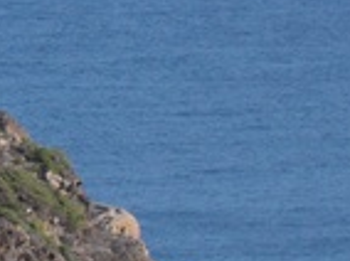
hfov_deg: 4.1
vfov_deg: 3.1
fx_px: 4845
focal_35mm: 480
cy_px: -160
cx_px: -121
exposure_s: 1/160
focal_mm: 15.4
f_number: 6.3
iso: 80
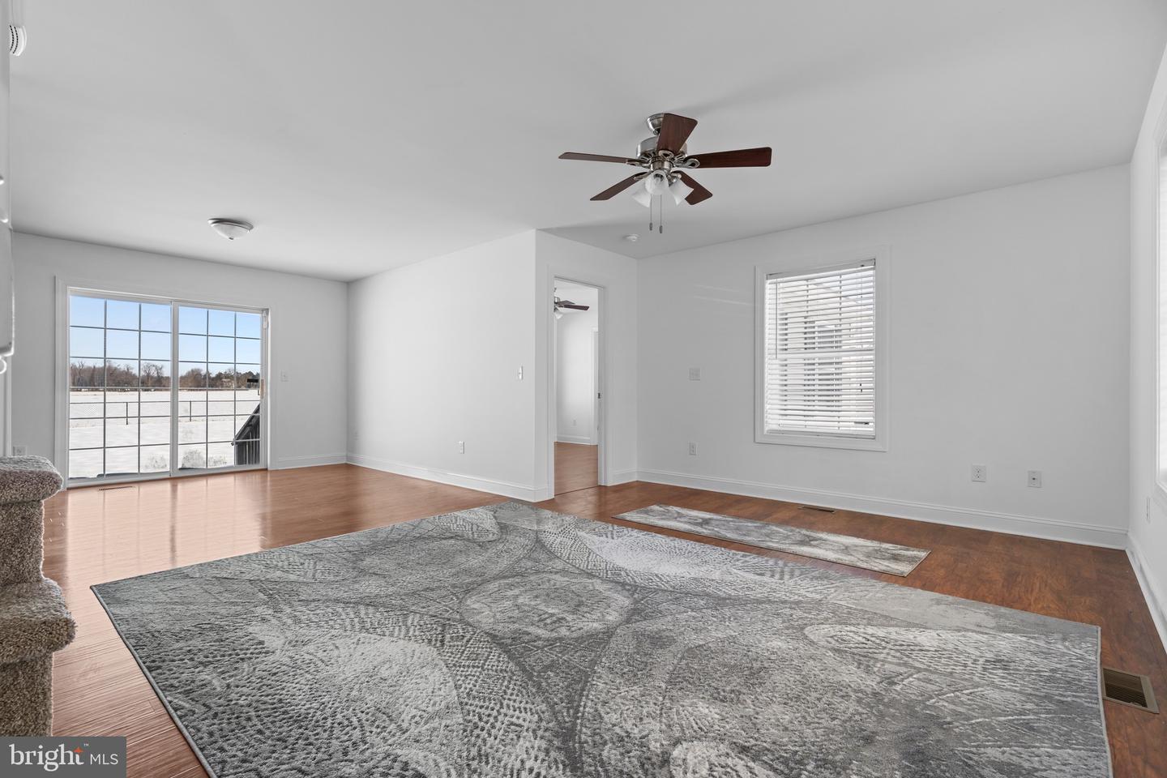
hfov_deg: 94.5
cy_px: 389
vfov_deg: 71.6
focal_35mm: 17
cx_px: 584
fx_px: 540
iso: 250
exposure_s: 1/10
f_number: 7.1
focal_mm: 11.1
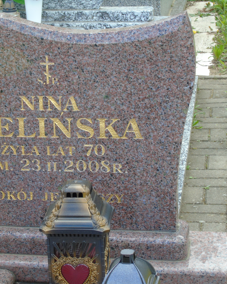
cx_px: 64
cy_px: 142
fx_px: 899
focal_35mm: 107
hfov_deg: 14.4
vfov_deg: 17.9
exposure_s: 1/30
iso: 80
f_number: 7.6
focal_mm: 15
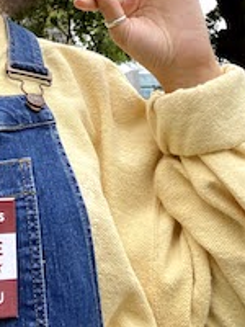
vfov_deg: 30.0
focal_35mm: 60
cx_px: 10
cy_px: 2
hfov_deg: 23.5
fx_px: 566
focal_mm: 2.71
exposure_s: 1/466
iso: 25
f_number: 2.2
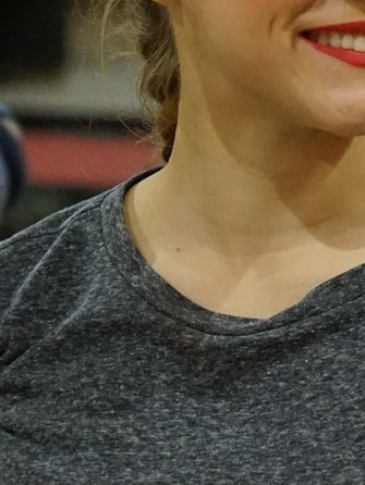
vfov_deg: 5.1
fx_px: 5450
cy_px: 266
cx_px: 273
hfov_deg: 3.8
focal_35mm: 388
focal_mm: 100
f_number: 5.6
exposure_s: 1/40
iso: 6400
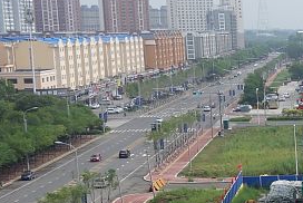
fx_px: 1188
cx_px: 625
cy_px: 216
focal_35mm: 141
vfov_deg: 9.7
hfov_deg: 12.6
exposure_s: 1/640
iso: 125
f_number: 5.6
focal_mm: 11.89
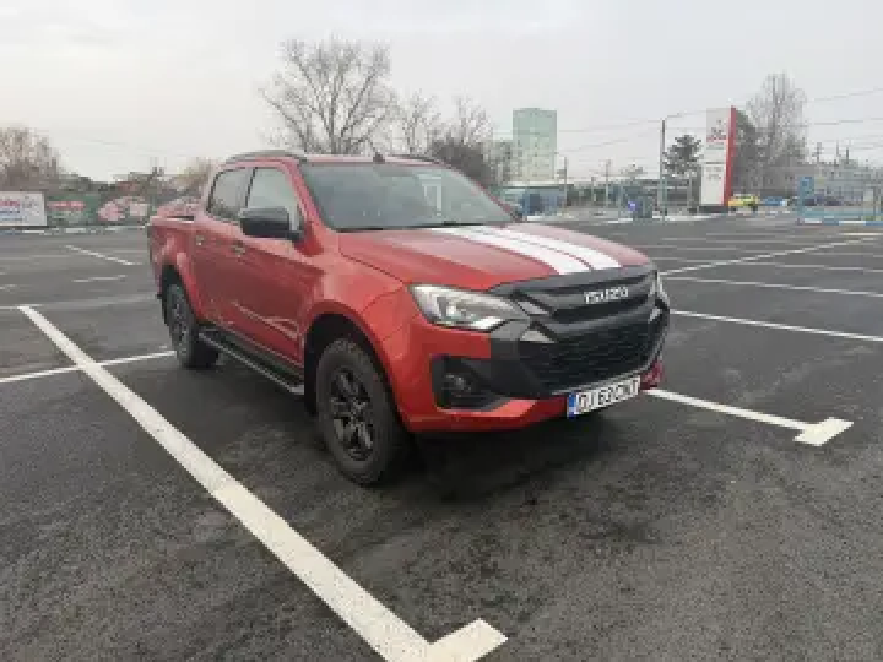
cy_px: 331
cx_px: 442
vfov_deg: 56.8
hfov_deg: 71.6
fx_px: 612
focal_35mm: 24
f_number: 1.78
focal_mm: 6.76
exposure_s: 1/438
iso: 80
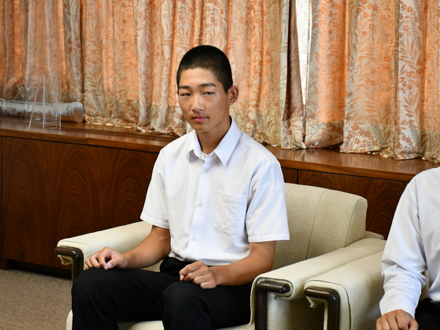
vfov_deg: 15.1
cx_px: 203
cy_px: 165
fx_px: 1246
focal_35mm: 98
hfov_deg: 20.0
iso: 3200
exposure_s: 1/200
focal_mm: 60
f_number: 5
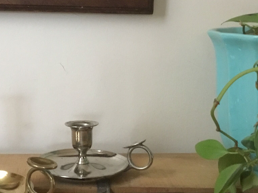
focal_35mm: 66
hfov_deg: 29.0
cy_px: 72
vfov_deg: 22.2
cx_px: 71
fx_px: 492
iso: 400
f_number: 2.4
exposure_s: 1/17
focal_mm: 3.3
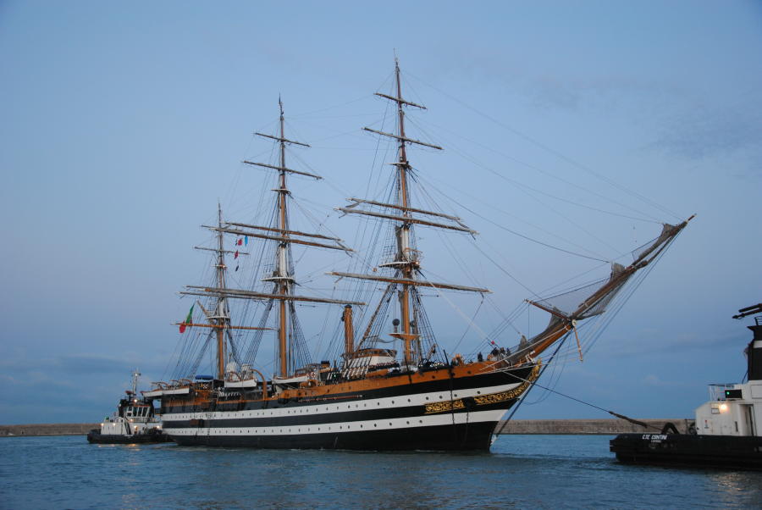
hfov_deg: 51.2
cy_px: 255
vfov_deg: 35.6
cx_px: 381
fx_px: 795
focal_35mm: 38
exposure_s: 1/40
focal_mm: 25
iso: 400
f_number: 4
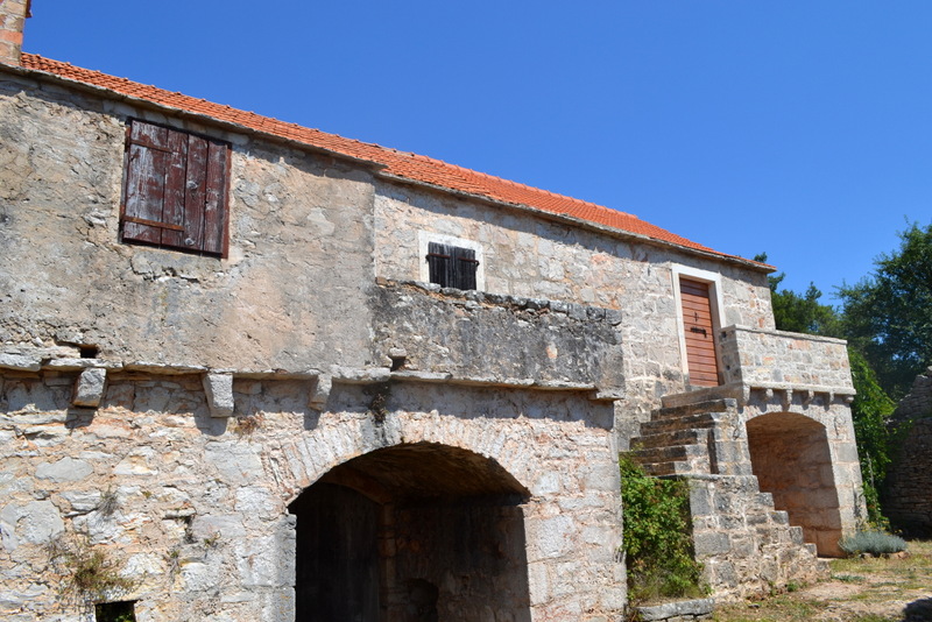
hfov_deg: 67.4
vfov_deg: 48.0
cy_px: 311
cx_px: 466
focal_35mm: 27
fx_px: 699
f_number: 8
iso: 100
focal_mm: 18
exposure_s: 1/250
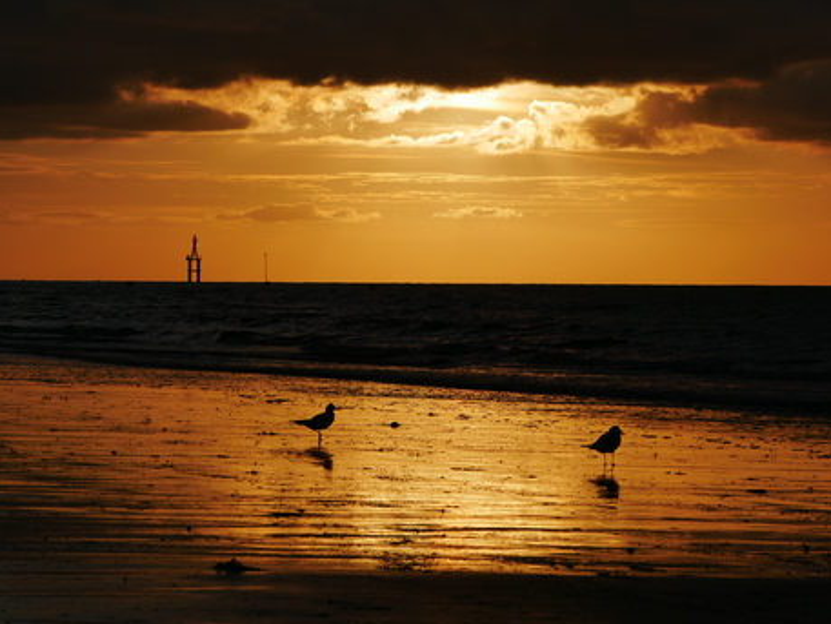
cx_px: 416
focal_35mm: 163
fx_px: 3914
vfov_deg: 9.1
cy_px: 312
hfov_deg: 12.1
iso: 200
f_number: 11
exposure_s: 1/1600
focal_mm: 81
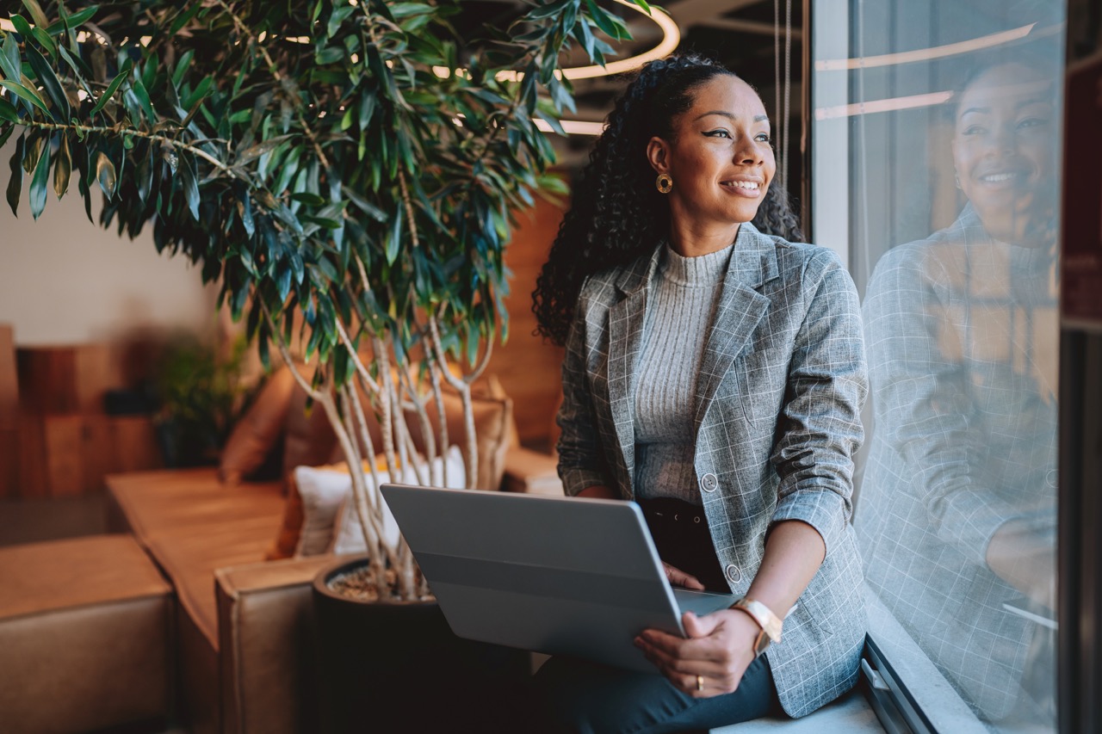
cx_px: 551
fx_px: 1071
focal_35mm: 35
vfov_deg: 37.8
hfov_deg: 54.4
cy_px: 367
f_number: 1.6
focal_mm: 35
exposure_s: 1/250
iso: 100
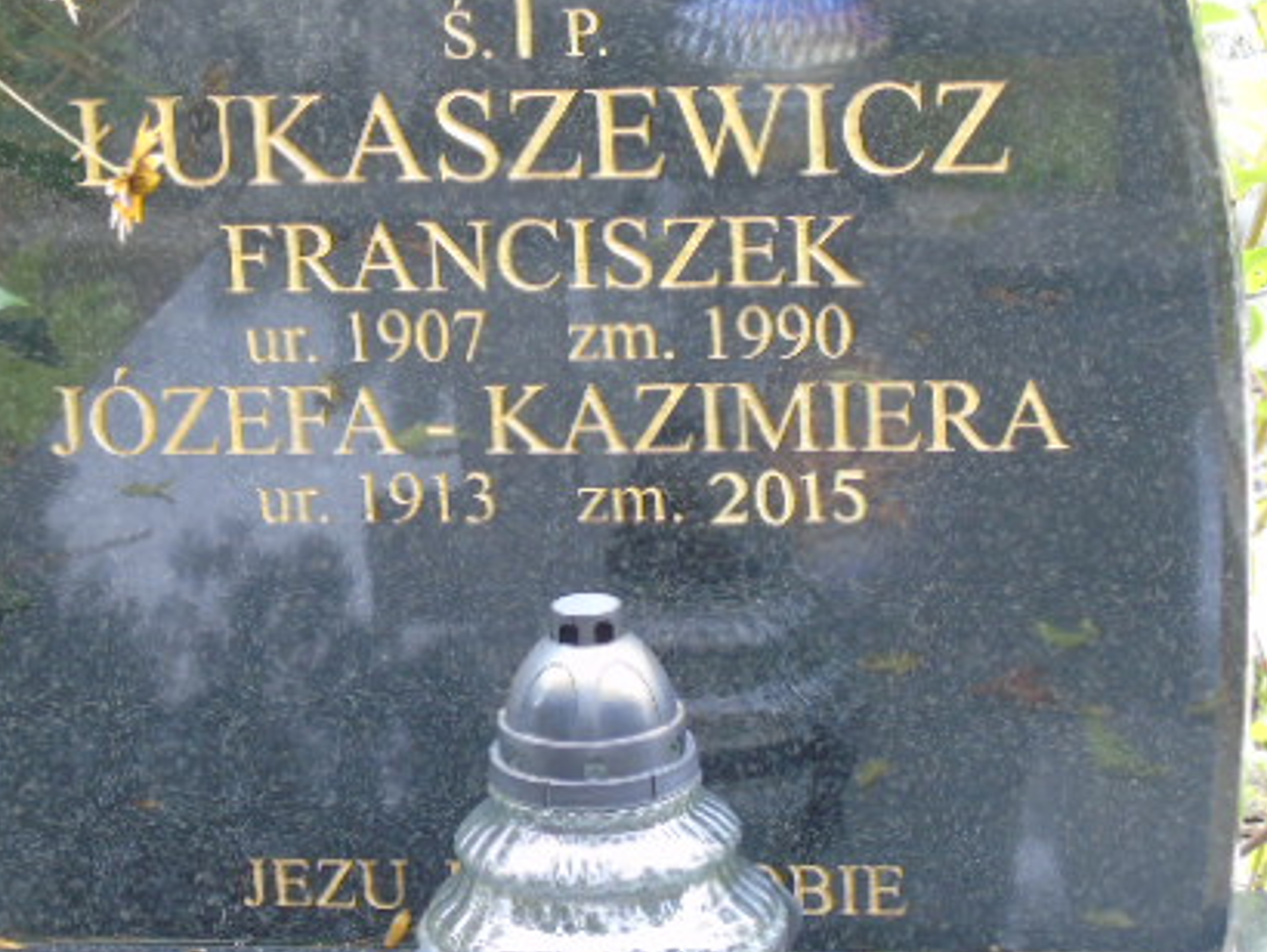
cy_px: 603
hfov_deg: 15.4
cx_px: 460
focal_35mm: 128
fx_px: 4688
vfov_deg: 11.6
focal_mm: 15
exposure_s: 1/30
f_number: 4.1
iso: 200
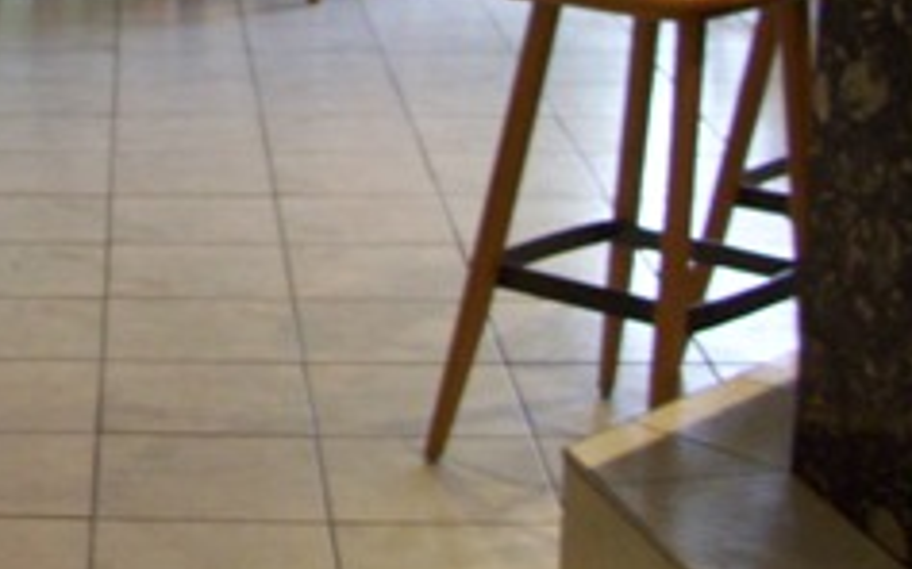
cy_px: -123
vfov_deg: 12.7
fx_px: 2485
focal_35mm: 100
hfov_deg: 20.0
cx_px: -56
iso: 160
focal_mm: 5.7
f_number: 2.9
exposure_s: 1/15
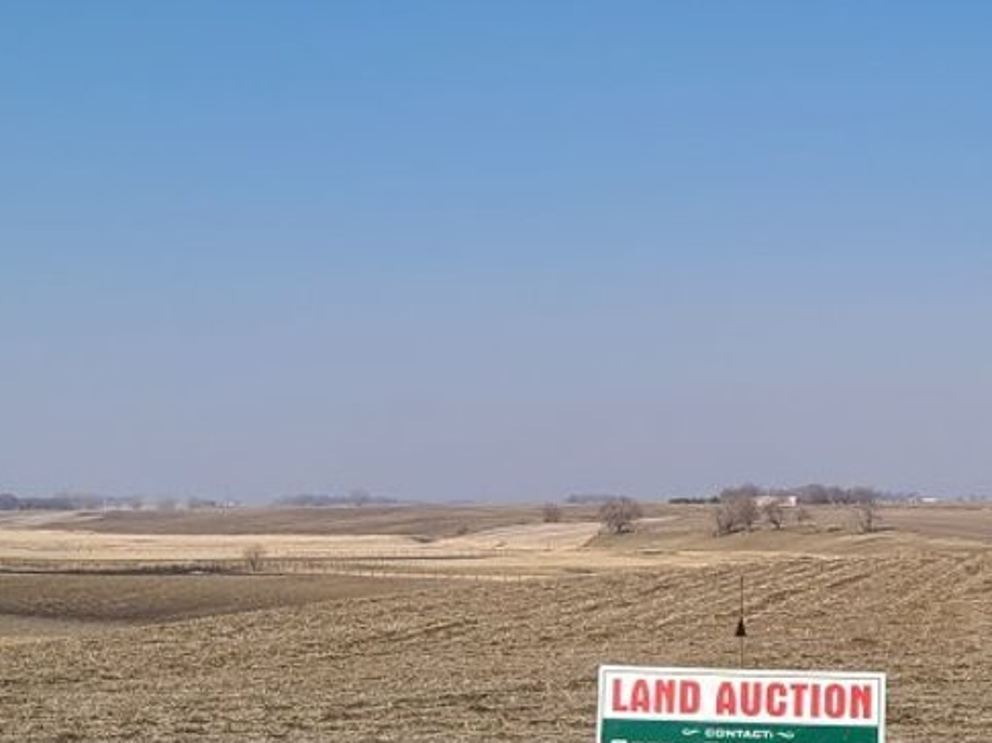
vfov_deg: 18.2
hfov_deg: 23.3
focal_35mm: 81
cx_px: 942
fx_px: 2320
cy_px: 401
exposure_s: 1/3281
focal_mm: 5.4
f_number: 1.8
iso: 40
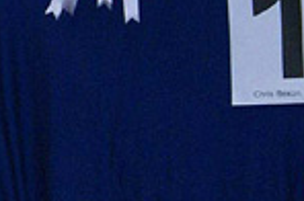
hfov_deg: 3.6
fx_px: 4795
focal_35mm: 569
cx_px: -349
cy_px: 46
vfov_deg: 2.4
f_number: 5.6
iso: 400
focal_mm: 70
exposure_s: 1/125
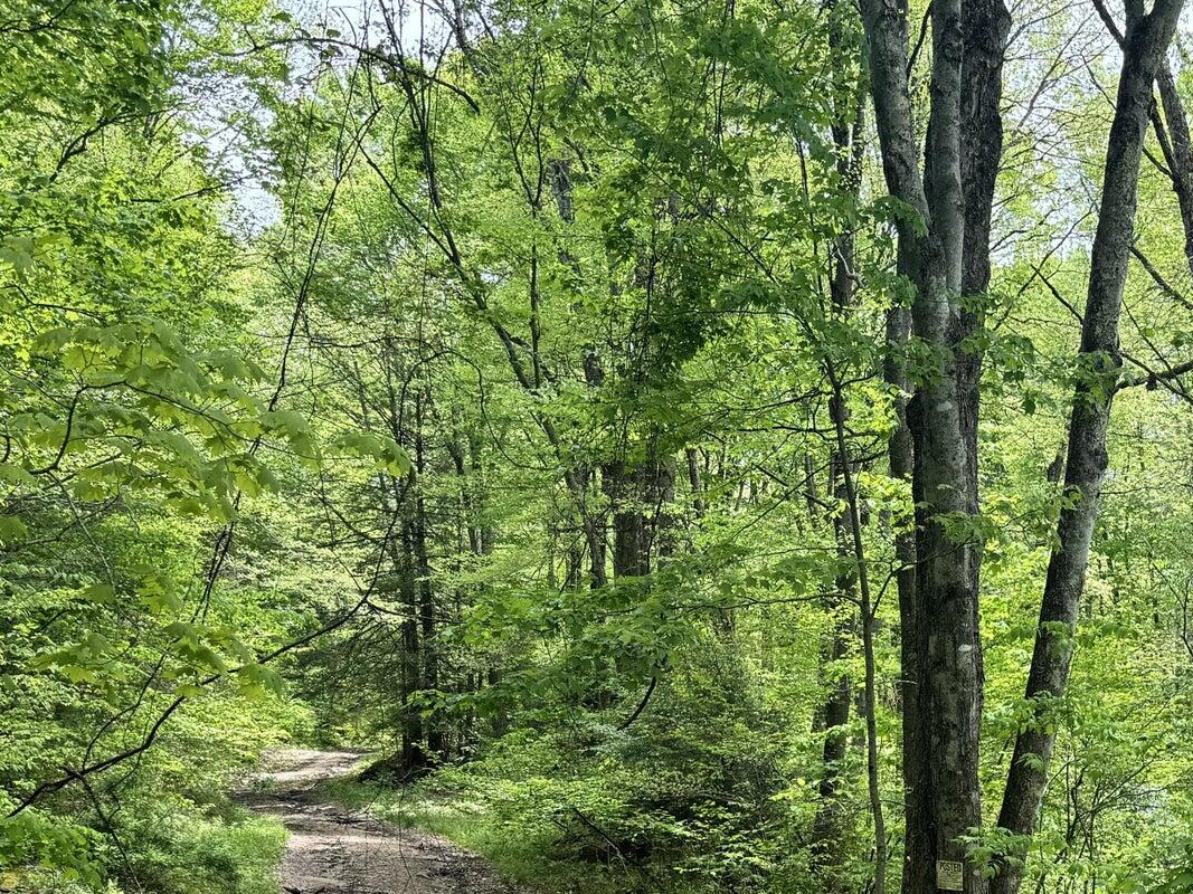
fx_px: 1654
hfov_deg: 38.4
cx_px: 923
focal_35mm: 48
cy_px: 848
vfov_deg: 28.7
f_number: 1.78
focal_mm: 6.76
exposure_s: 1/593
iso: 80
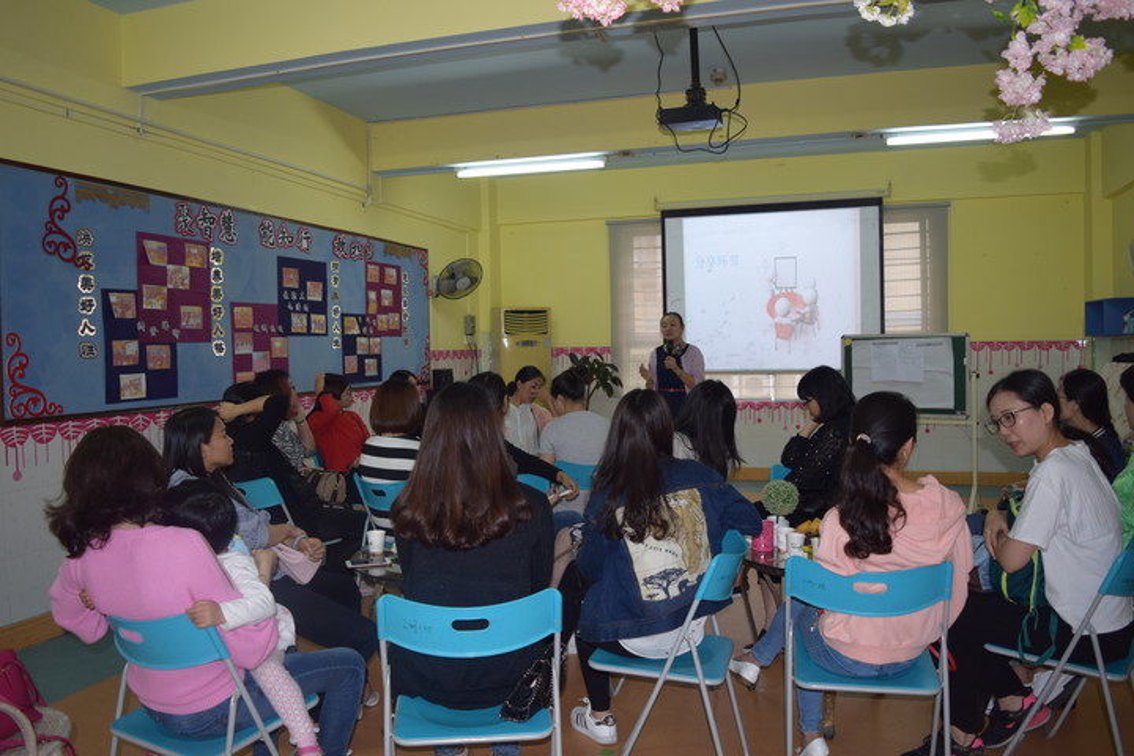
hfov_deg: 67.4
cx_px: 567
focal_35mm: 27
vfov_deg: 47.9
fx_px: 850
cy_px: 378
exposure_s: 1/50
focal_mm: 18
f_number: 3.5
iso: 400
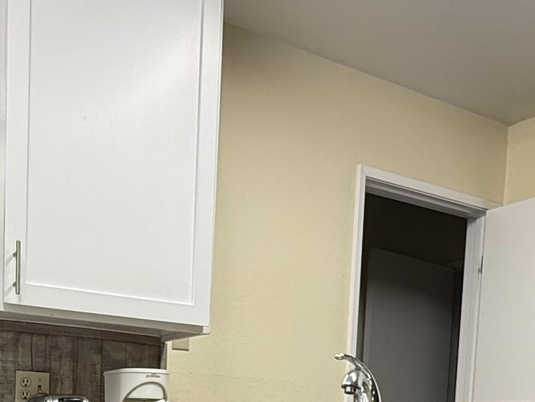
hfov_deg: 38.9
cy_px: 488
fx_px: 742
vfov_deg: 26.7
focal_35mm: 48
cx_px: 153
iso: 250
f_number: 2.2
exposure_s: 1/120
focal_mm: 2.22
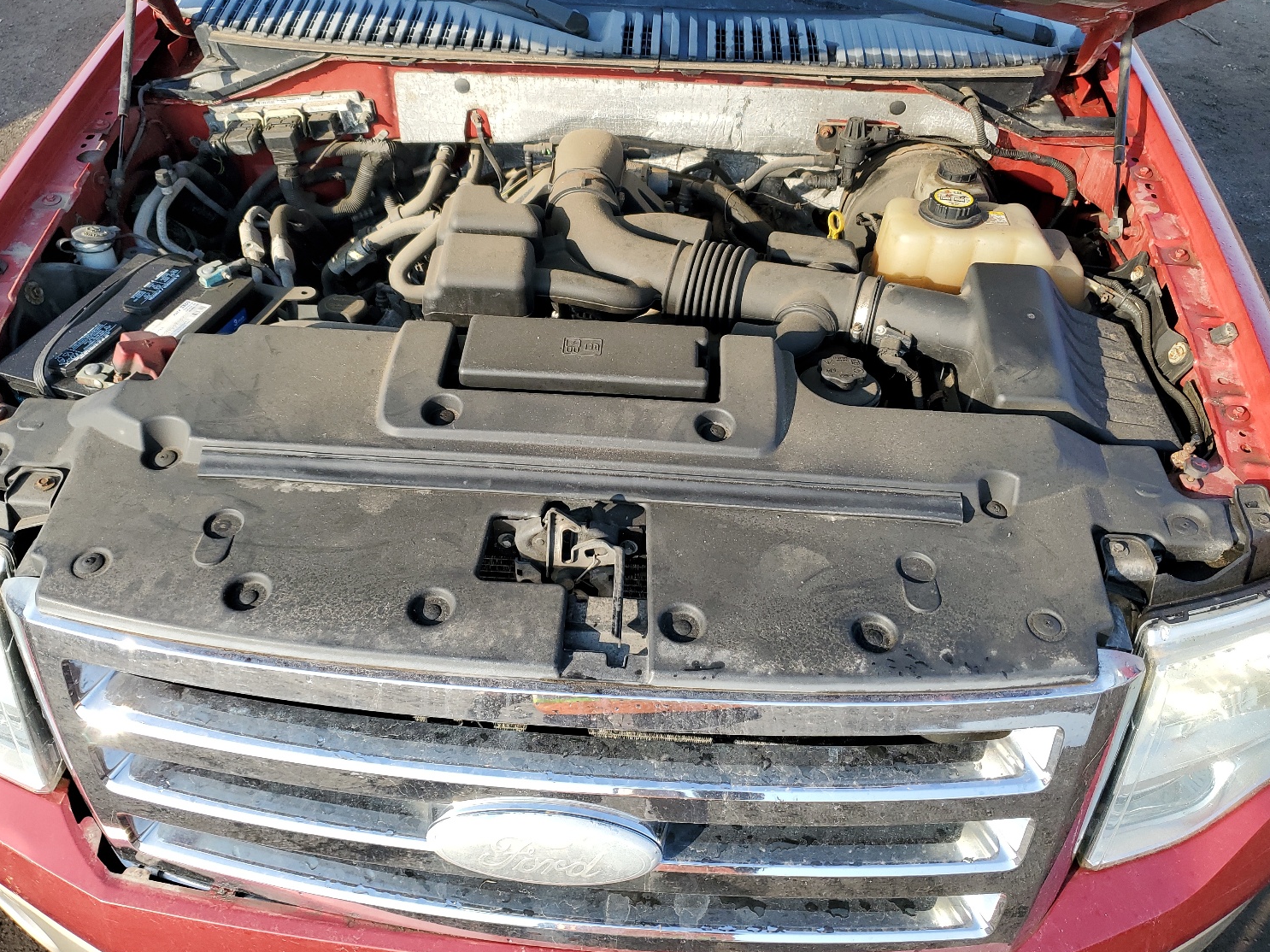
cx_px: 634
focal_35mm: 28
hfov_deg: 63.5
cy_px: 448
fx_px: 1027
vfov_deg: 49.7
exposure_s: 1/833
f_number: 1.5
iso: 50
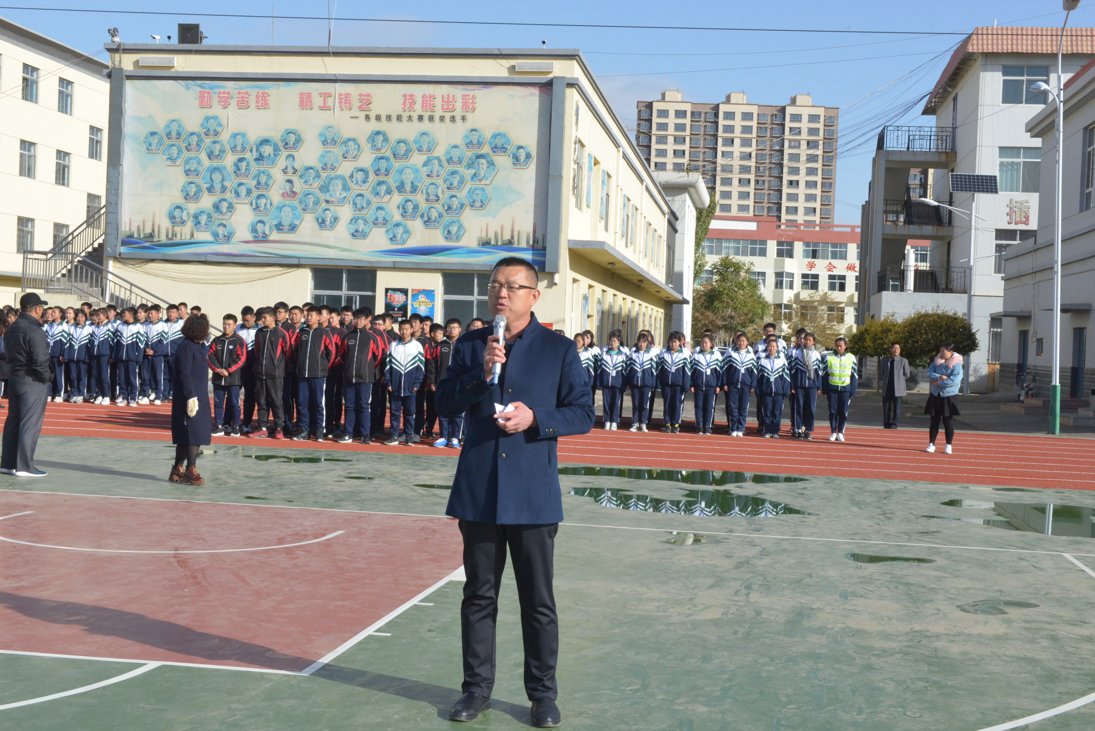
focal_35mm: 48
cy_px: 366
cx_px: 548
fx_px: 1460
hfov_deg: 41.1
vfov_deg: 28.1
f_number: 18
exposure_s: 1/1250
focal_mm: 48
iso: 3200
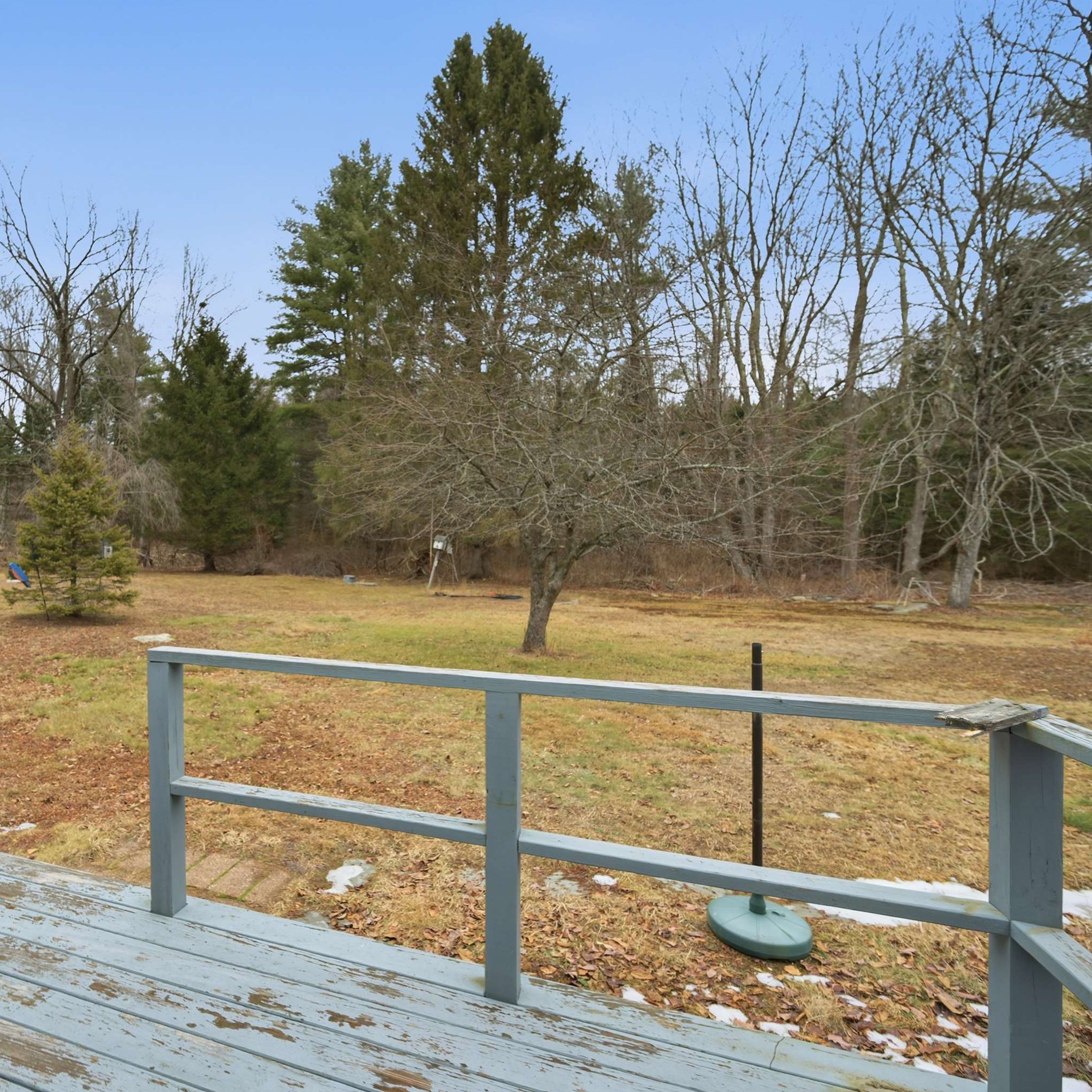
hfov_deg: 77.2
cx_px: 334
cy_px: 548
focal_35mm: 18
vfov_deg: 80.7
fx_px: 642
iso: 125
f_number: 4.5
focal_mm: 14
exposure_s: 1/1000
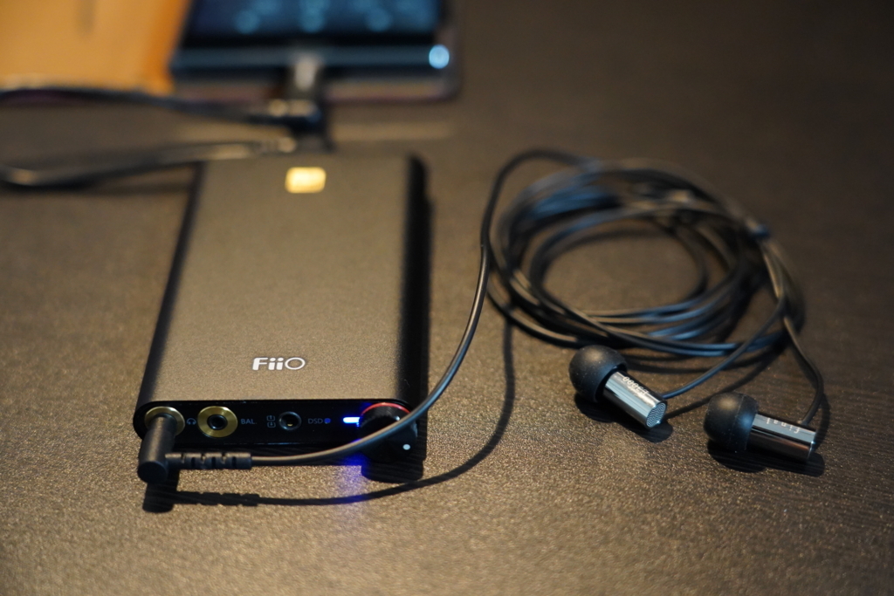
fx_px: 1714
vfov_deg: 19.7
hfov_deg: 29.2
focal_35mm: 69
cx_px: 447
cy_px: 298
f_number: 4
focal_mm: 69
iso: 6400
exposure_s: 1/50
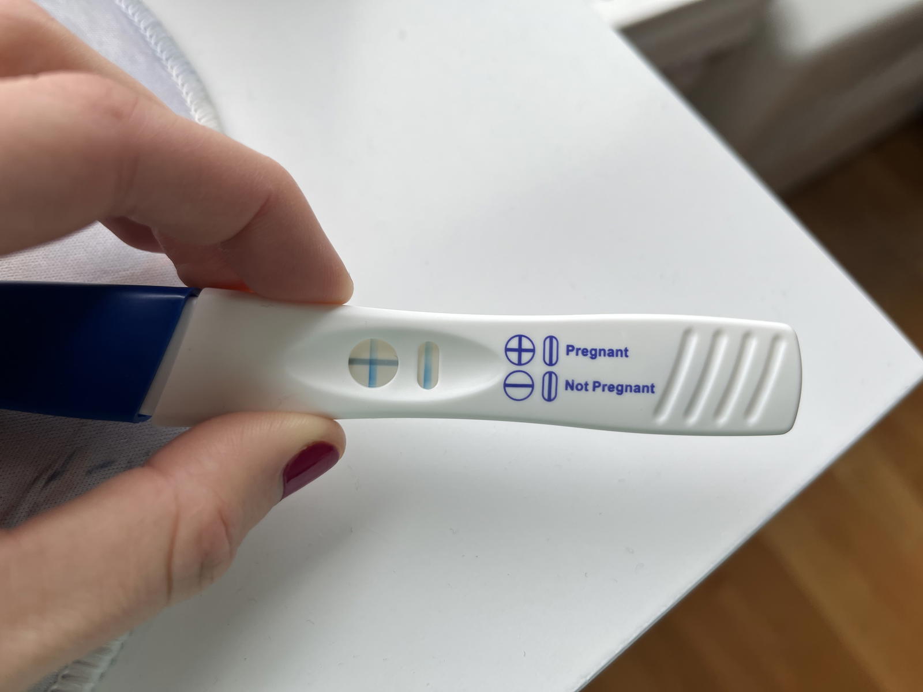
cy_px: 346
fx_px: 693
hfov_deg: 67.3
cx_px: 462
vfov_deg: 53.1
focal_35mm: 26
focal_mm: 5.1
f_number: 1.6
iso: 40
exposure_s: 1/122
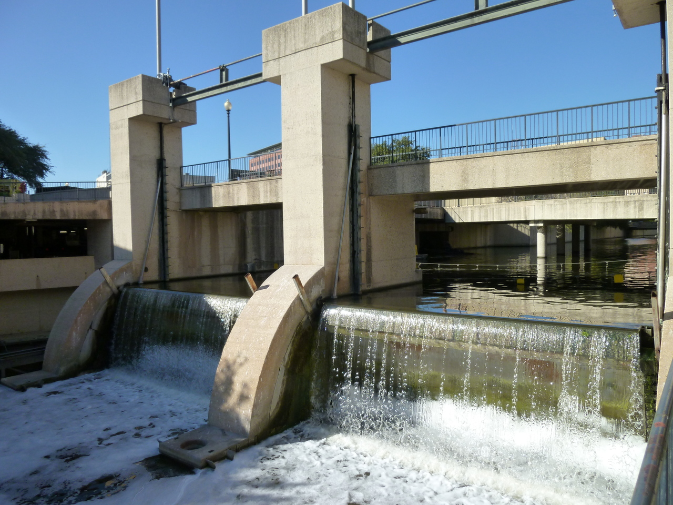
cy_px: 252
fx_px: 486
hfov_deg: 69.4
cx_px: 336
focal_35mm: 25
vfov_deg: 54.9
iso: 125
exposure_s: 1/640
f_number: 3.3
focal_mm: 4.5
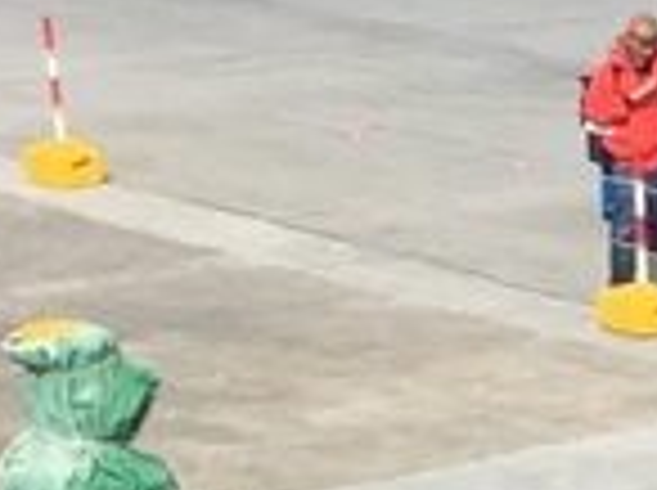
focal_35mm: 199
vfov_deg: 7.4
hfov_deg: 8.1
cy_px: 553
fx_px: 3771
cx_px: 2142
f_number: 2.2
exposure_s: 1/1202
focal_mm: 4.15
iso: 25
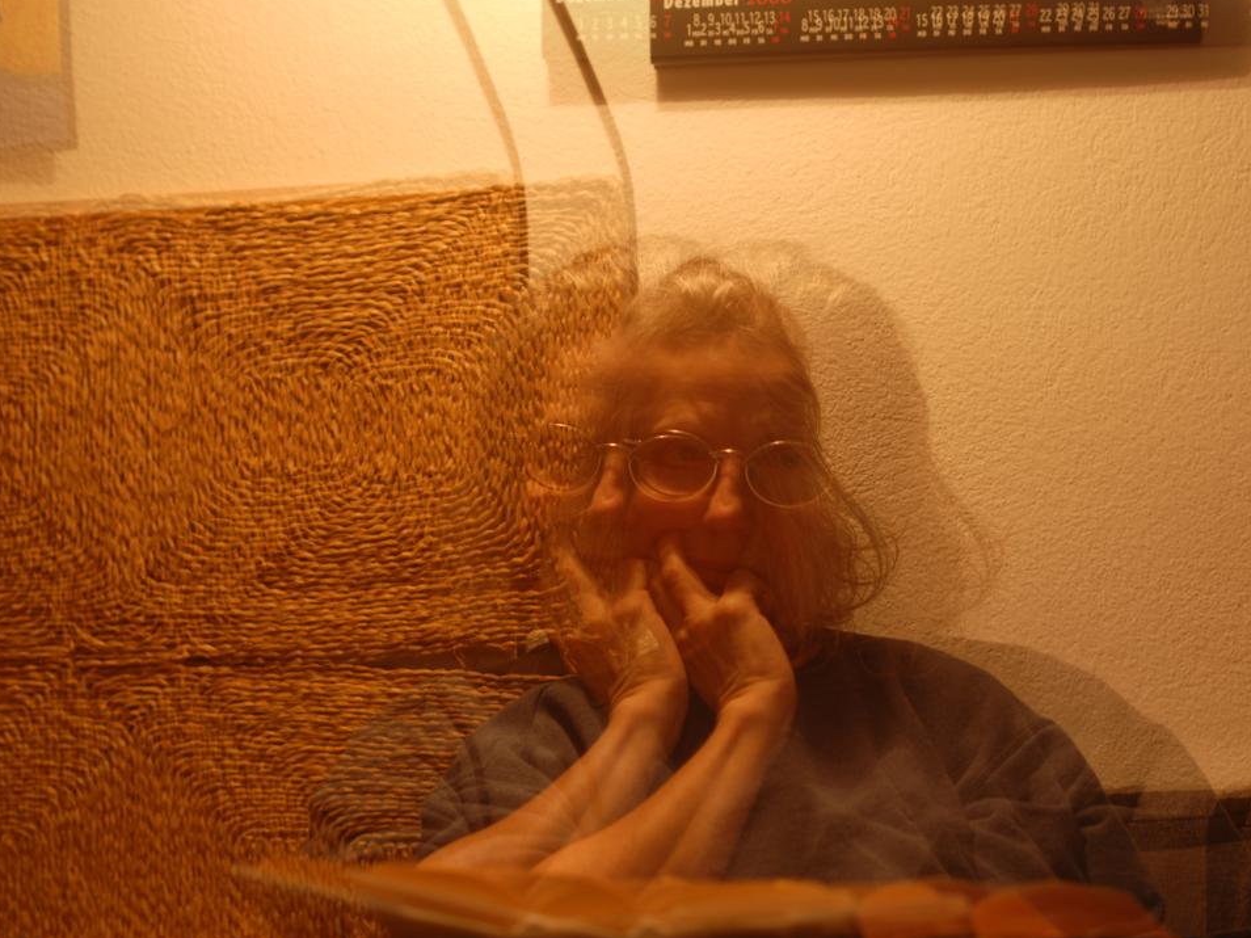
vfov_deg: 18.0
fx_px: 2963
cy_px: 466
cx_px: 683
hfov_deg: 23.8
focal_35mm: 82
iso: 360
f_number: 2.8
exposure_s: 1/30
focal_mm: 50
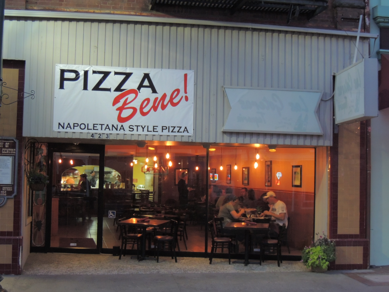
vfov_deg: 26.6
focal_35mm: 55
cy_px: 146
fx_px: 618
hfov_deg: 34.9
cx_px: 194
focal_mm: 9.8
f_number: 3.7
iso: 720
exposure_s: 1/15
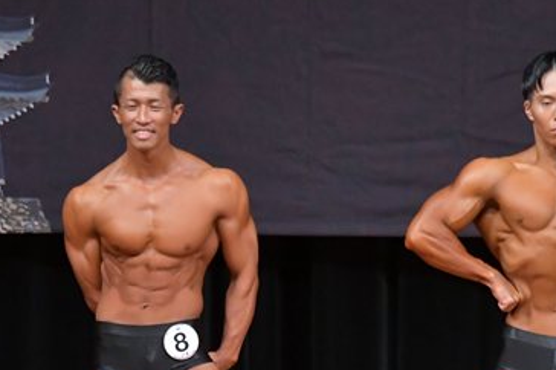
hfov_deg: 3.6
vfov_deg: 2.4
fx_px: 8872
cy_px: 338
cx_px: 161
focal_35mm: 575
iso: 5000
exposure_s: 1/400
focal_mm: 180
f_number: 5.6
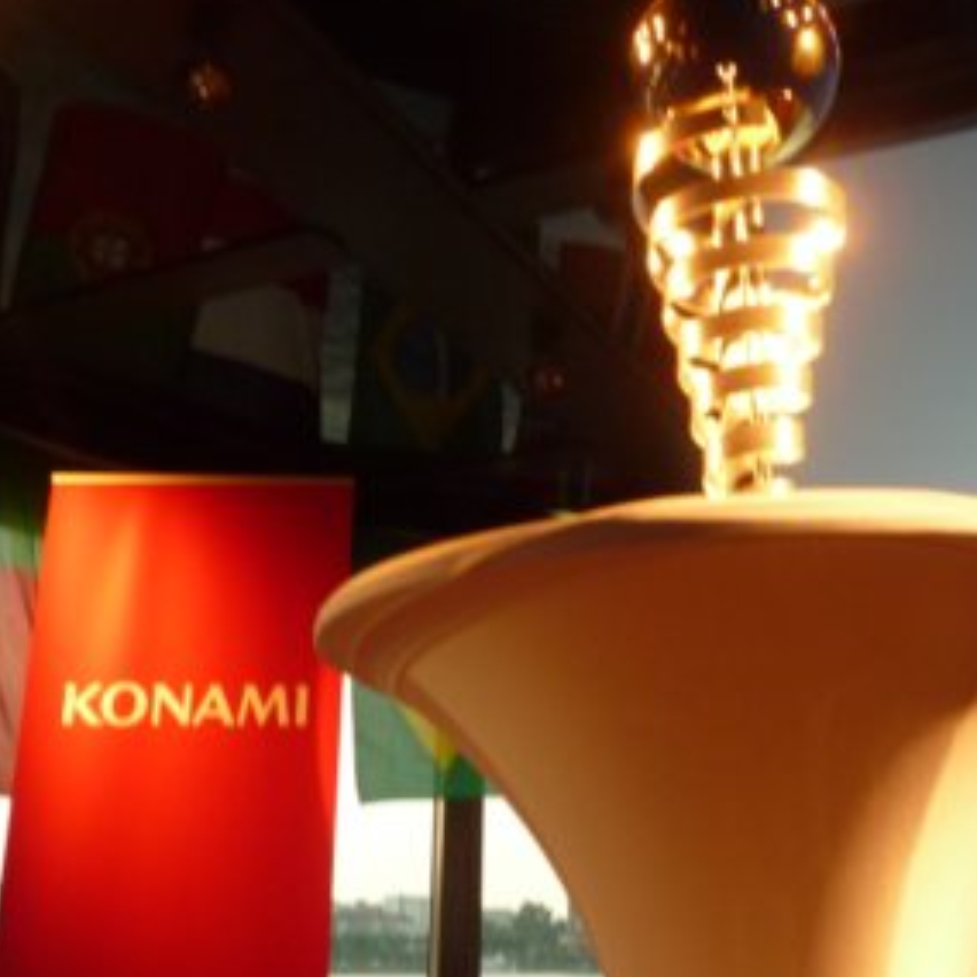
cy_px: 526
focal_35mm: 43
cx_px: 544
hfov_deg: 39.1
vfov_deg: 39.1
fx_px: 1373
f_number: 2.9
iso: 250
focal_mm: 4.7
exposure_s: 1/30
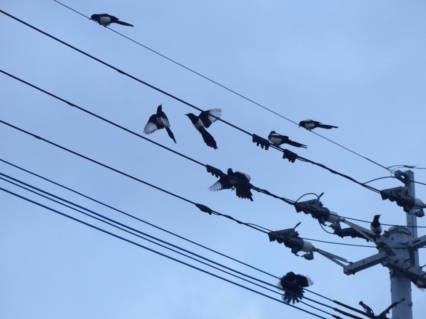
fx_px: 2252
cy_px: 160
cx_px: 213
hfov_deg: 10.8
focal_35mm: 183
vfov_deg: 8.1
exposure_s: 1/500
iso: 800
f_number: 2.8
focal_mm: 33
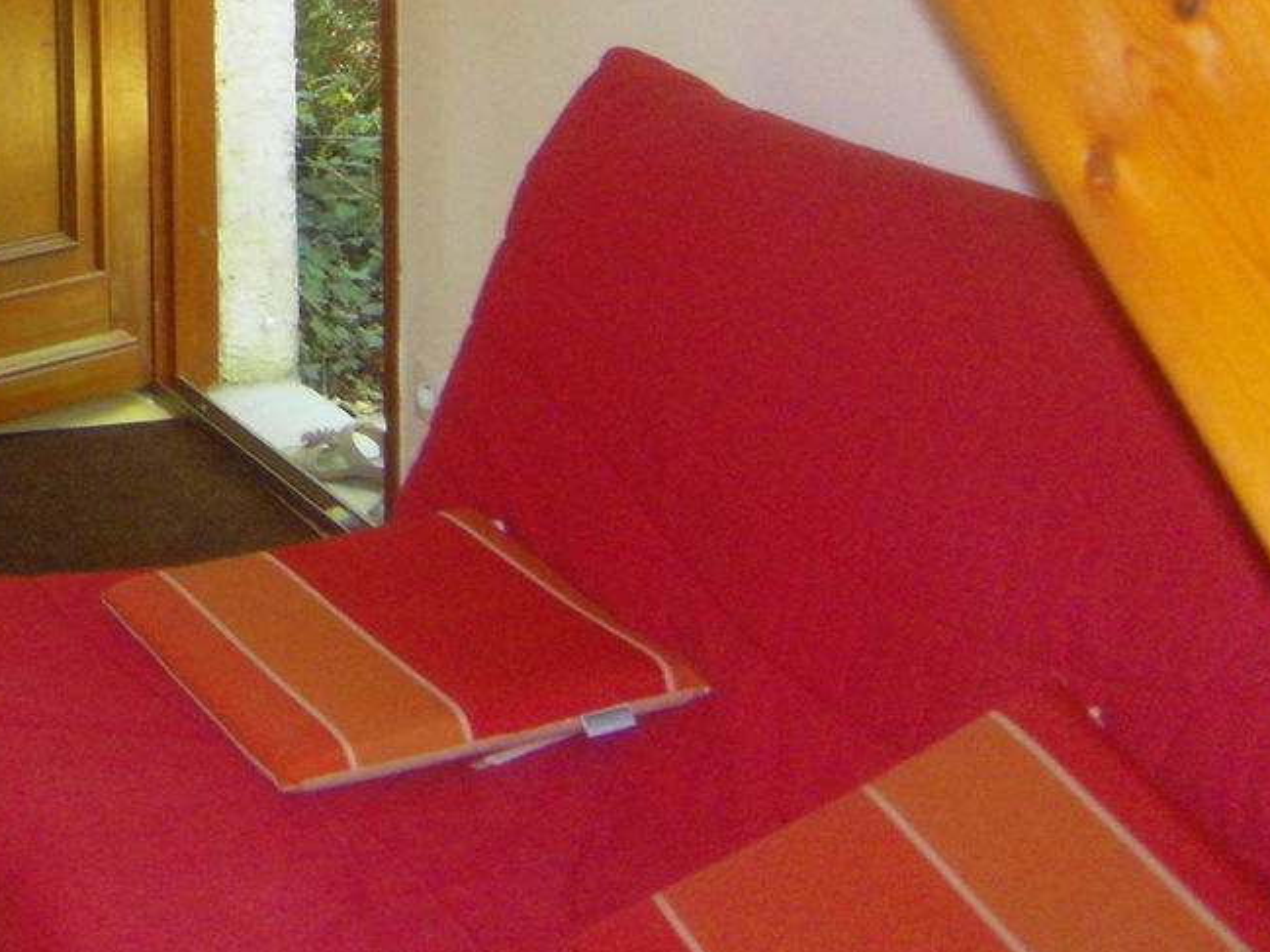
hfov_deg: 25.2
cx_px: -276
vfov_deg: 20.1
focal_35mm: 69
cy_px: -176
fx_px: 2532
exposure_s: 1/40
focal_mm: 6
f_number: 2.8
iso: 200
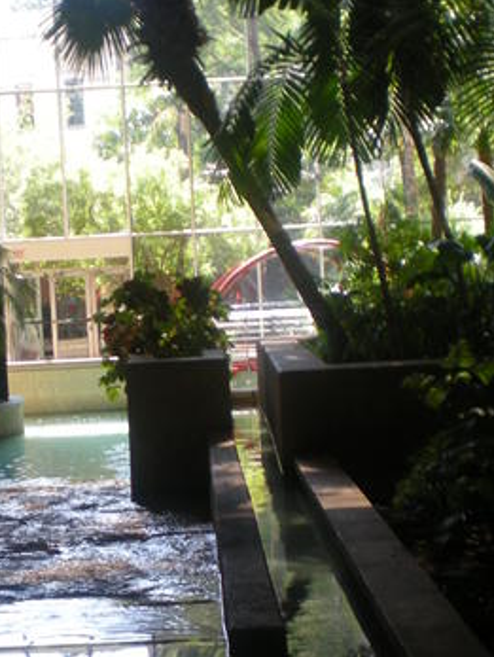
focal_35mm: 70
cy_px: 388
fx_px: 1329
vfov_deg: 27.7
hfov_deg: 21.0
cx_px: 191
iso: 64
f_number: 3.1
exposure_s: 1/58
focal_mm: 6.3
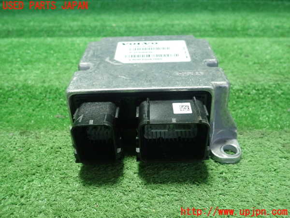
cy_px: 109
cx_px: 145
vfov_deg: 46.8
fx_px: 251
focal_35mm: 30
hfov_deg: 60.0
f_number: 2.3
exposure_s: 1/125
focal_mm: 5.5
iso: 800
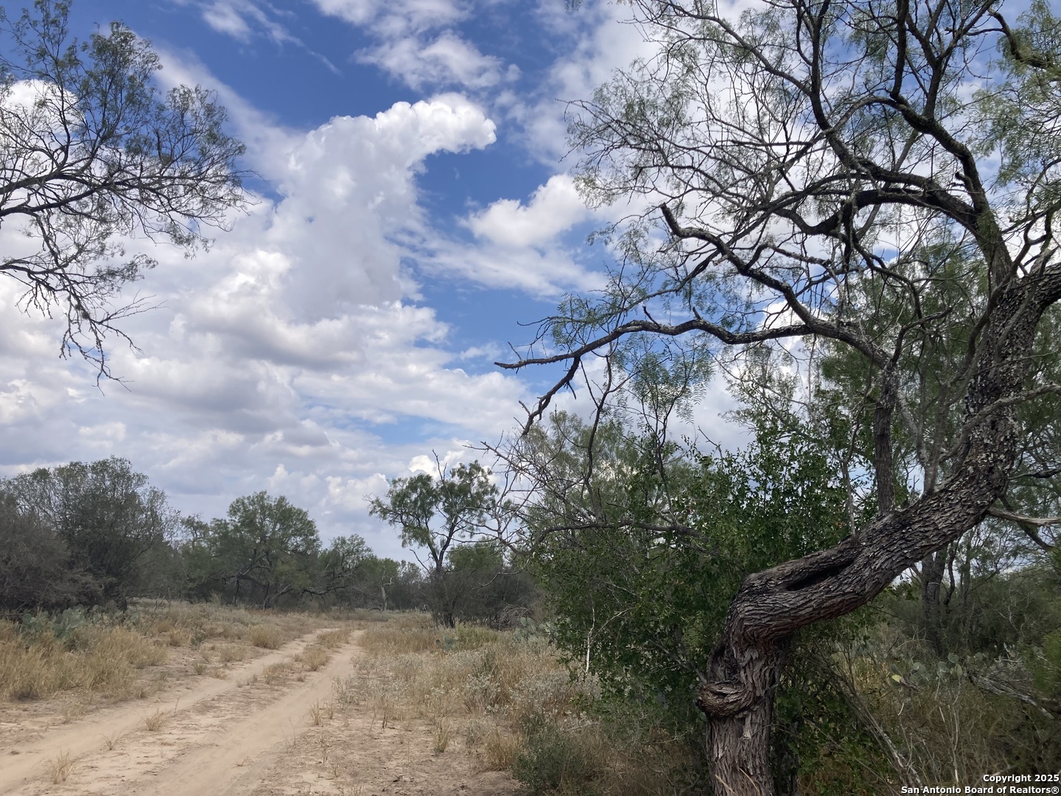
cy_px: 398
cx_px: 530
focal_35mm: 28
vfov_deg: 49.7
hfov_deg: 63.4
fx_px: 858
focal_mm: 3.99
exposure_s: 1/3040
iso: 20
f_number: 1.8
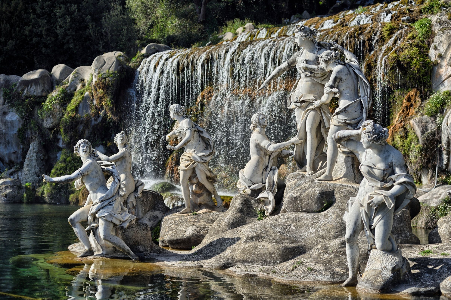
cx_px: 226
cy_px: 150
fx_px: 626
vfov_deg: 27.0
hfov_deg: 39.6
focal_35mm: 50
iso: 100
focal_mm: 50
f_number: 2.5
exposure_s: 1/4000
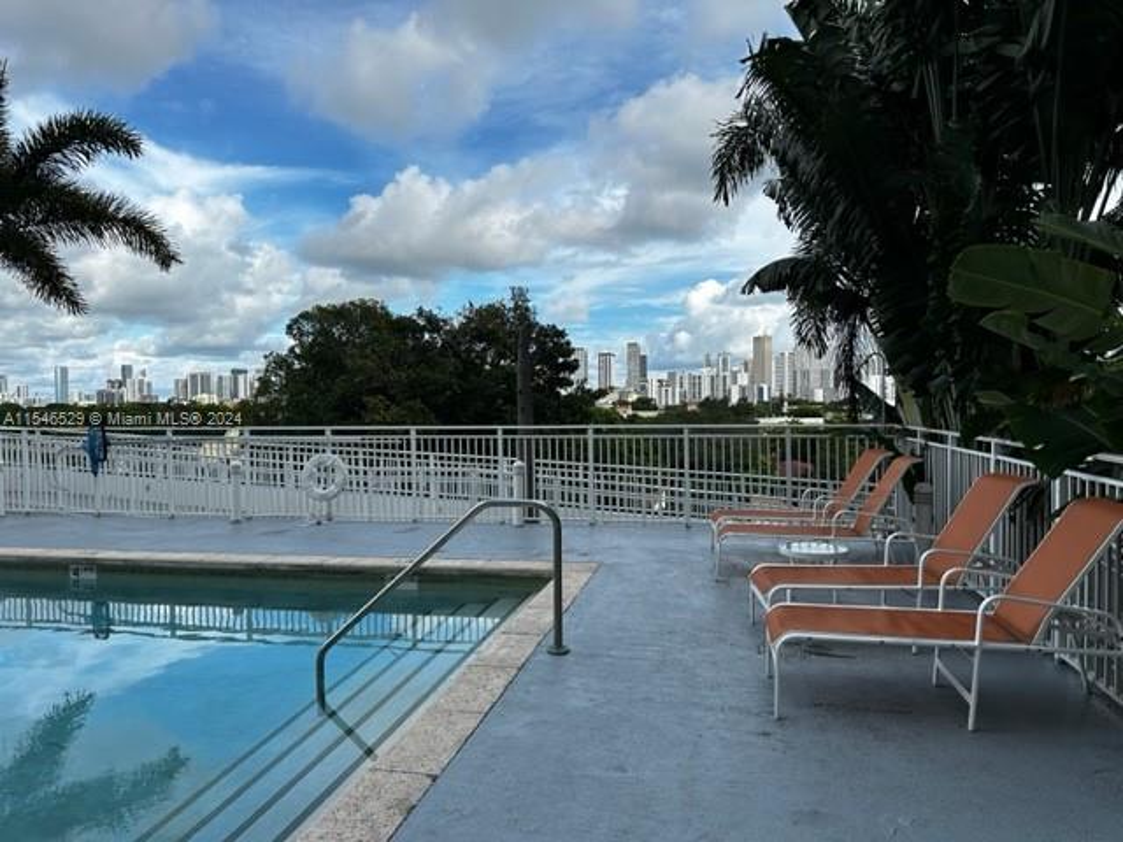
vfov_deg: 56.8
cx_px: 562
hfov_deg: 71.6
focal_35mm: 24
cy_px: 421
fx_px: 779
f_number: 1.78
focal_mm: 6.86
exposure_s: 1/4184
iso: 80
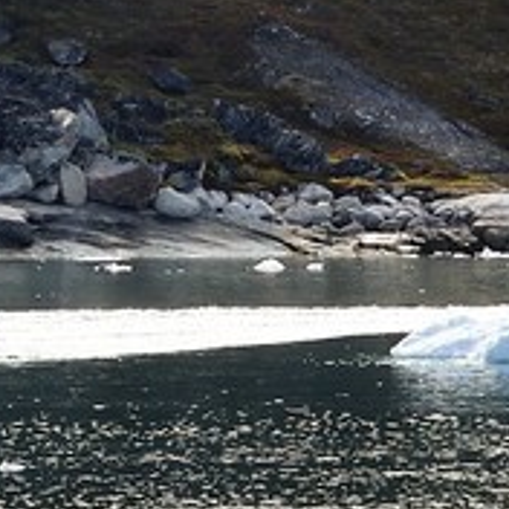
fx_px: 25669
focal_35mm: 1543
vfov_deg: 1.1
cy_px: -307
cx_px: 2042
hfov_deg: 1.1
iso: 200
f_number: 9
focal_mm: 200
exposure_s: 1/400
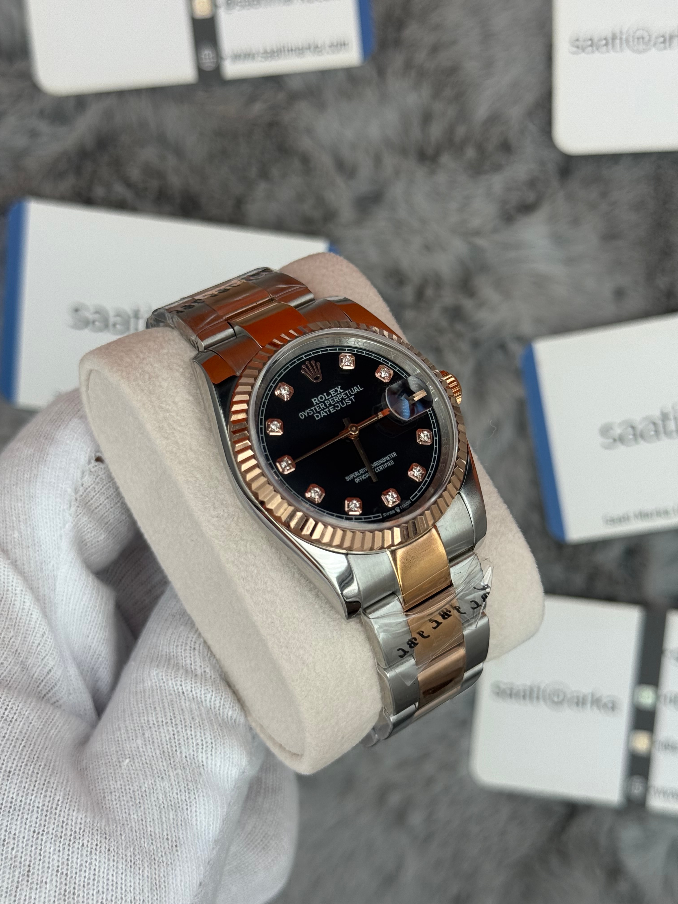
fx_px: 1254
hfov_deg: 30.3
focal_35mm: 48
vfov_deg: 39.7
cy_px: 452
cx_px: 339
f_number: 1.78
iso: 64
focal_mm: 6.76
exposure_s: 1/885
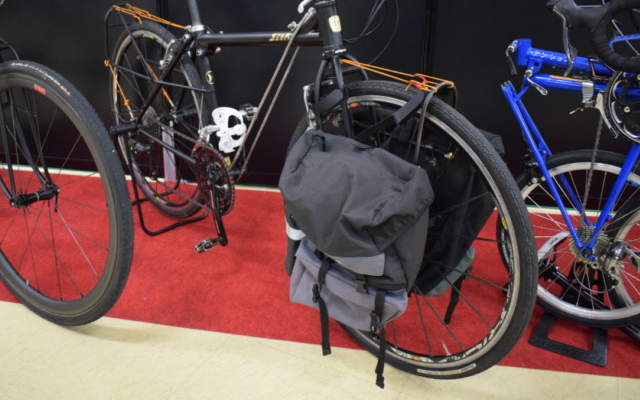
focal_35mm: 33
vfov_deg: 38.0
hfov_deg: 57.9
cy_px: 145
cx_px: 272
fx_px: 576
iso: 2800
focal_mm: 18
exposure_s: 1/60
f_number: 3.5
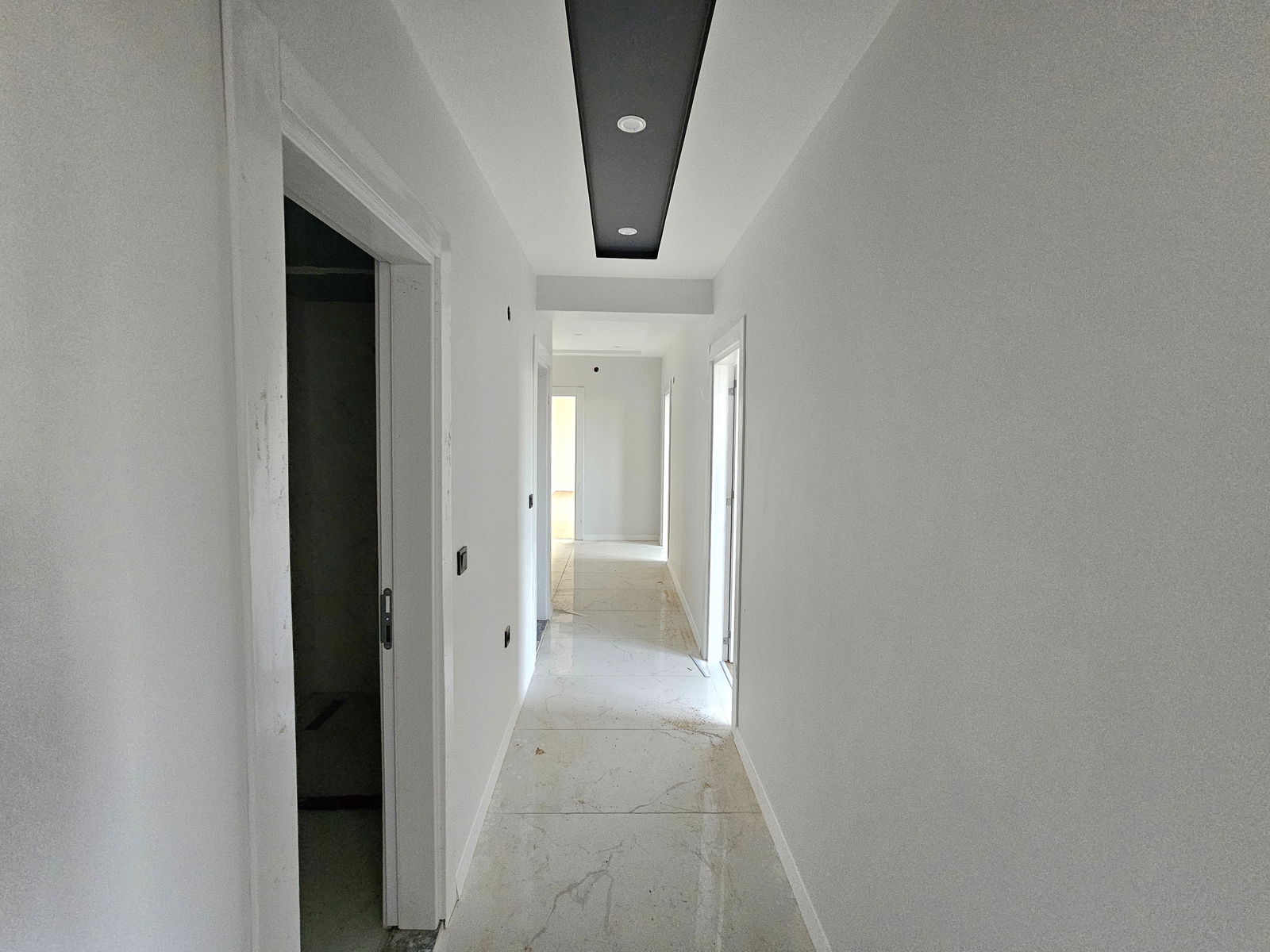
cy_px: 476
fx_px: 477
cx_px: 635
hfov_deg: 106.2
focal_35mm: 13
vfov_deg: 89.9
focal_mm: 2.2
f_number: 2.2
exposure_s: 1/50.3
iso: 400
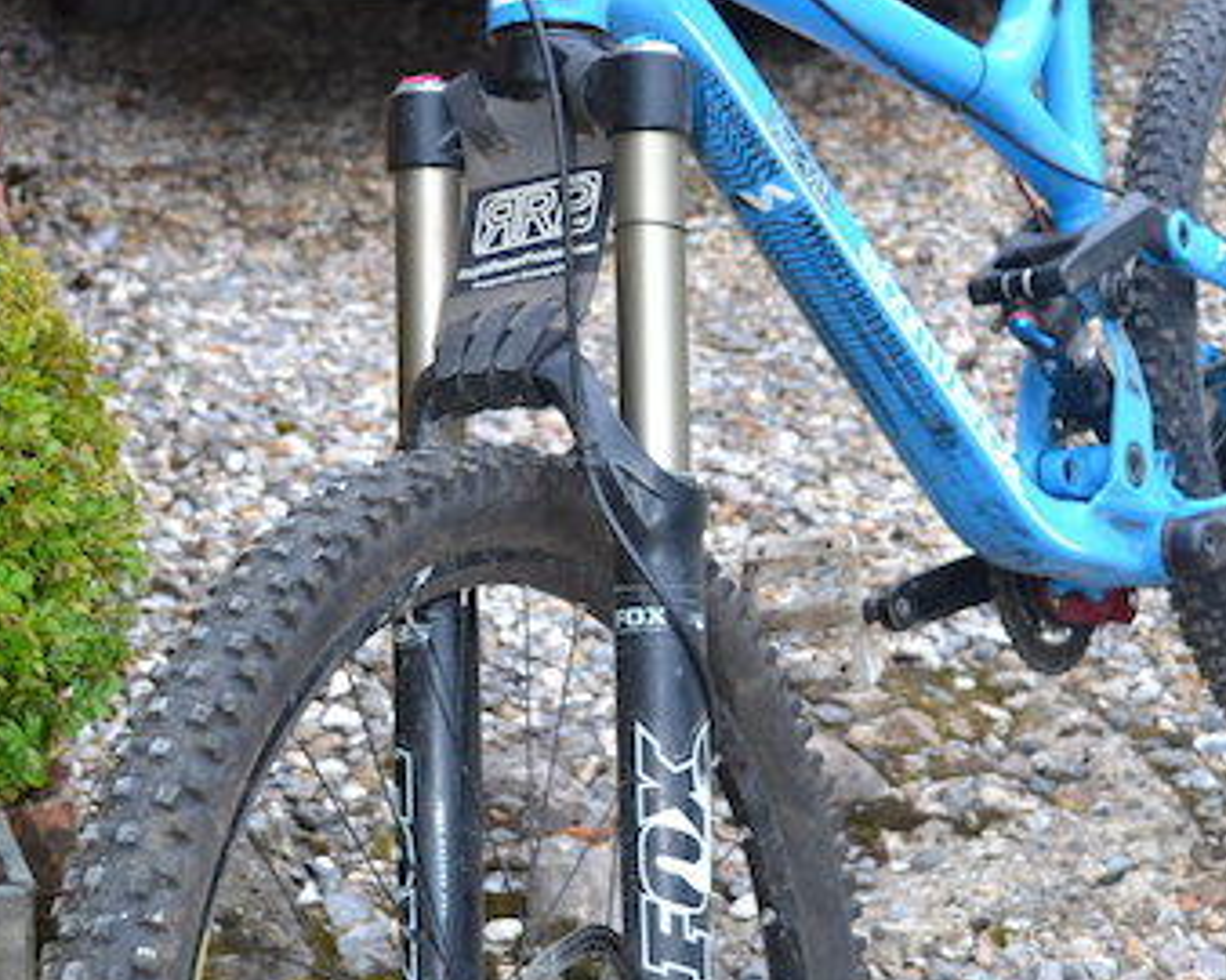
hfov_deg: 23.8
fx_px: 2901
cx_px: 771
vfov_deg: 19.2
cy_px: 534
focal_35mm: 80
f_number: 4
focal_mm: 24
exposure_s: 1/60
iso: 1250
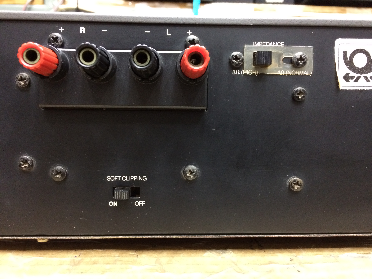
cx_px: 186
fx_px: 312
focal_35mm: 29
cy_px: 140
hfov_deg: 61.7
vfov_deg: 48.2
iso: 400
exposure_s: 1/17
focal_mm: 4.15
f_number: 2.2
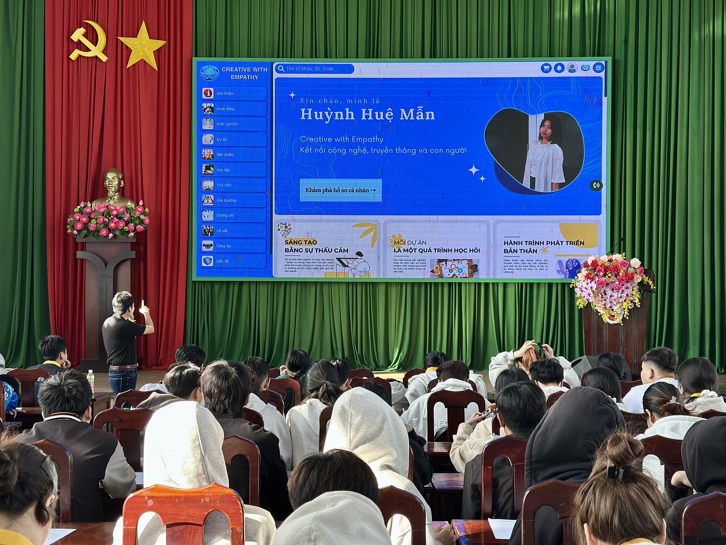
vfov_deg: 30.3
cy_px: 272
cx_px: 363
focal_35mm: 48
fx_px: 1007
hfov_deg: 39.7
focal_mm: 6.86
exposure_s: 1/240
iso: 100
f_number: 1.78
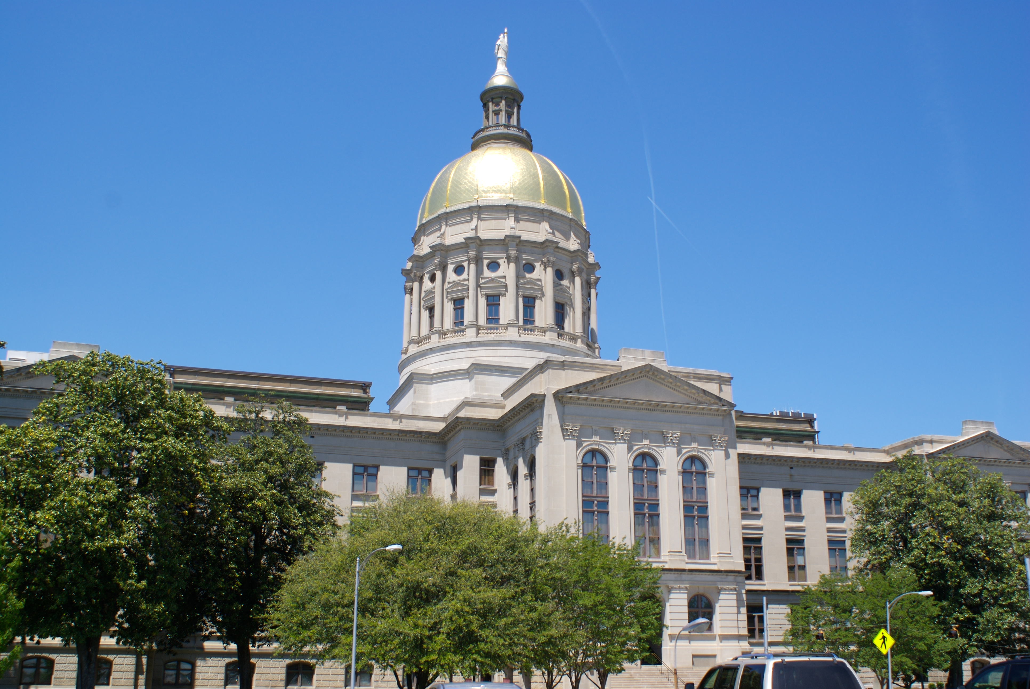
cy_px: 344
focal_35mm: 36
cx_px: 515
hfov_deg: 53.1
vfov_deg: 36.9
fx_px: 1031
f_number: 10
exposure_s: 1/160
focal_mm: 24
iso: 80
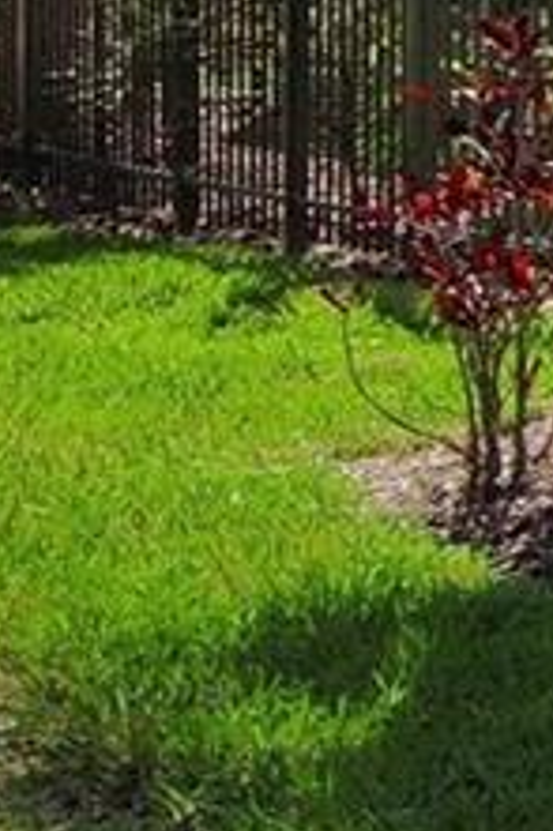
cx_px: 2720
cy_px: -109
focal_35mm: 210
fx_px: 4846
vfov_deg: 9.7
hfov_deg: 5.2
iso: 100
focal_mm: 10.57
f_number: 9
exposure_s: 1/320
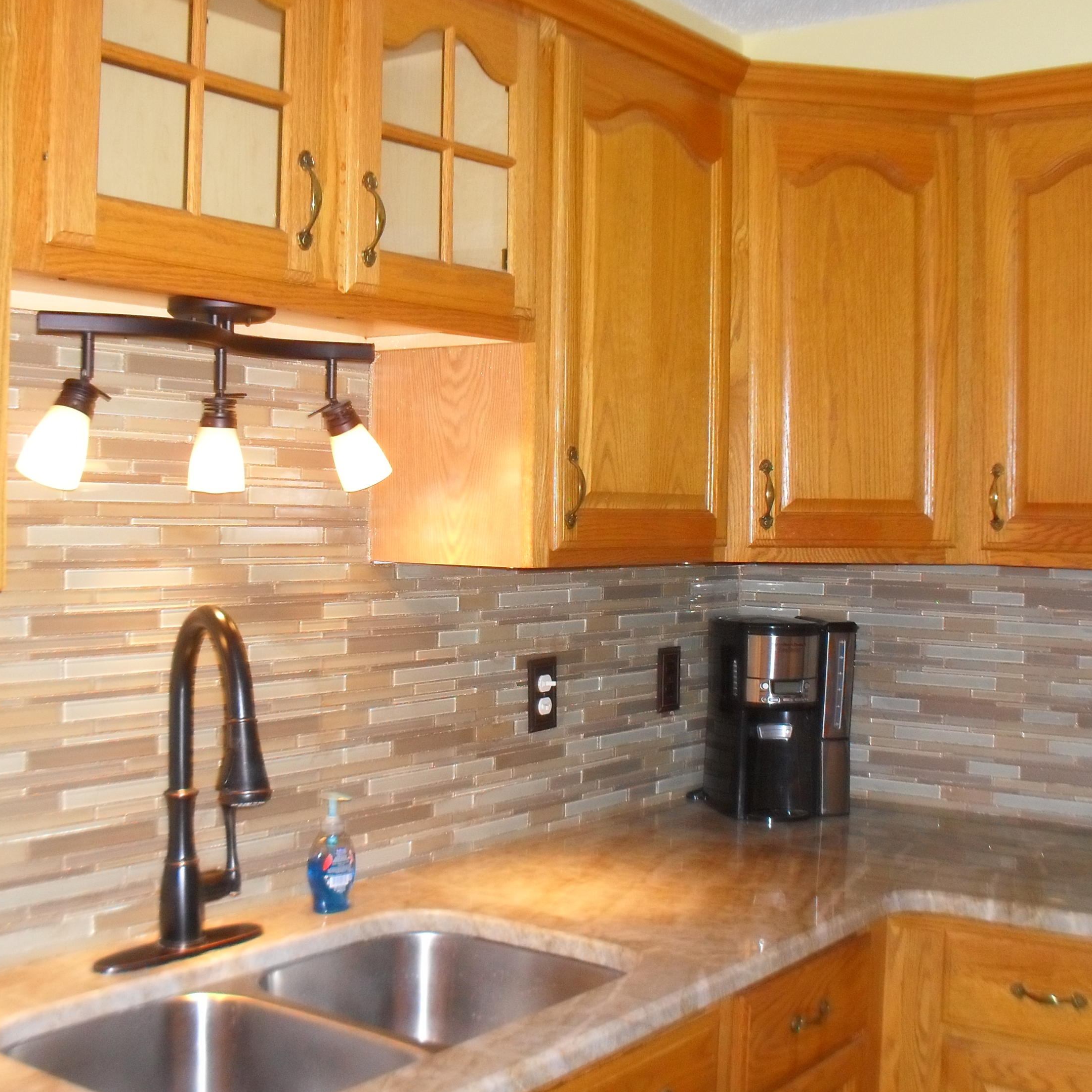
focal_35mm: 42
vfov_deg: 40.0
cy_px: 546
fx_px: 1499
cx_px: 524
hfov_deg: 40.0
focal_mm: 6.3
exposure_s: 1/45
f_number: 3.2
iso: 240
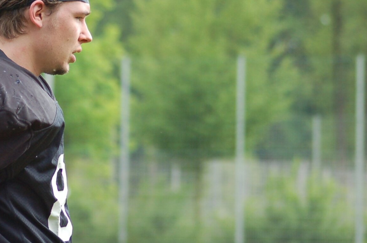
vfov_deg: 4.4
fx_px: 3195
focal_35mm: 314
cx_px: 98
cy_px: 54
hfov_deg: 6.6
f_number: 4.2
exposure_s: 1/640
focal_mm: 110
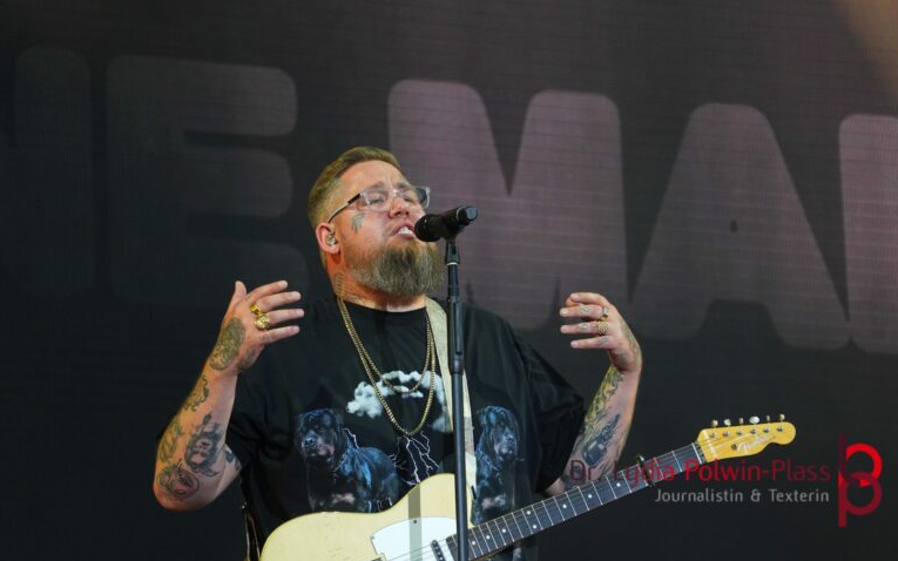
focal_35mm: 217
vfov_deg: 6.1
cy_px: 283
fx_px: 5298
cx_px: 448
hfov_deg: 9.7
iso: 1600
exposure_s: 1/250
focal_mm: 141
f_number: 5.6
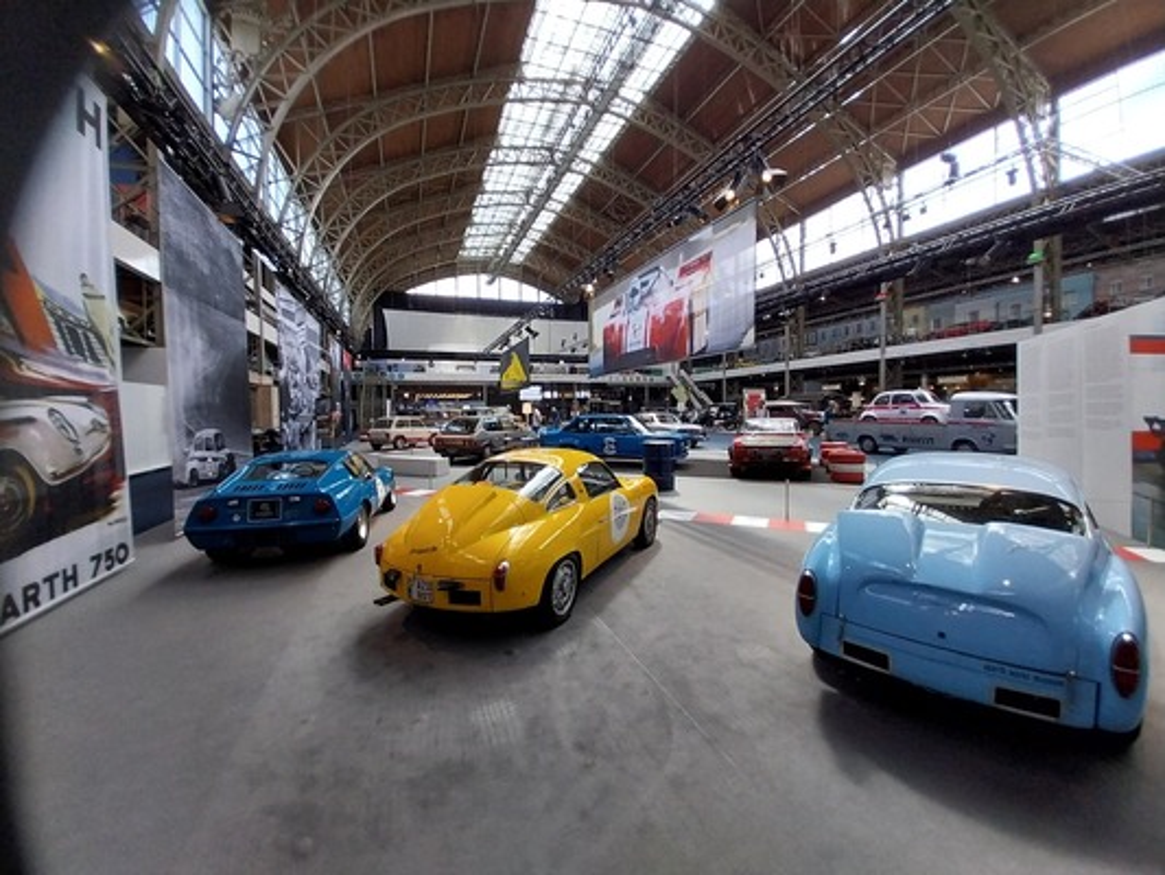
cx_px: 582
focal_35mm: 13
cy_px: 438
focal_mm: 1.13
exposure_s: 1/147
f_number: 2.2
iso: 64
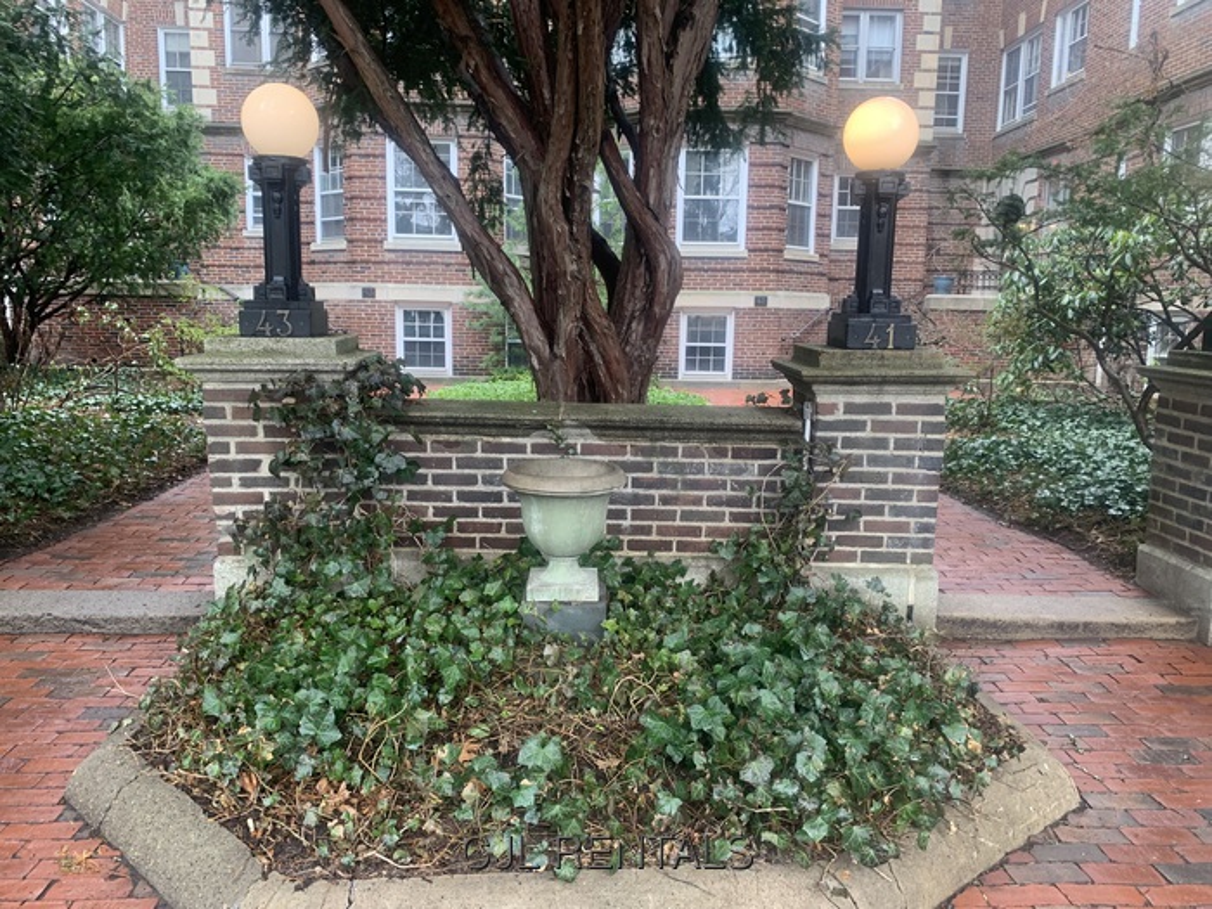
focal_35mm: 26
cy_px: 454
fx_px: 910
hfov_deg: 67.3
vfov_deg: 53.1
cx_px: 606
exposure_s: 1/121
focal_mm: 4.25
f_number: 1.8
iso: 80
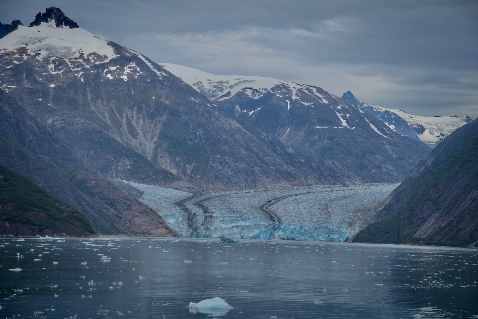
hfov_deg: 17.1
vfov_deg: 11.4
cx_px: 239
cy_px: 160
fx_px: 1594
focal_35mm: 120
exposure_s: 1/250
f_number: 8
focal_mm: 120
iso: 100
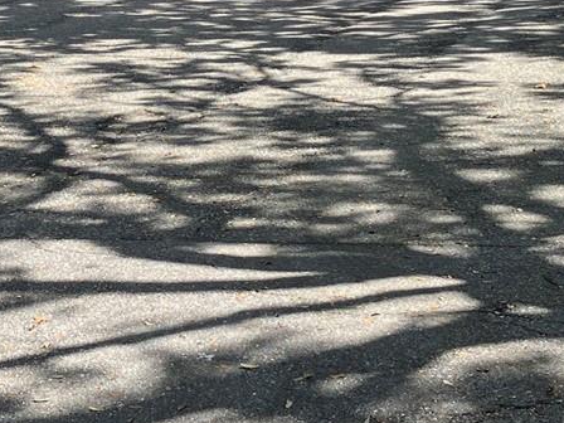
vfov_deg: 14.6
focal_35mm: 100
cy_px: 45
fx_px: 1629
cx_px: 217
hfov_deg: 19.6
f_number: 1.8
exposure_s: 1/528
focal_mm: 3.99
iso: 32
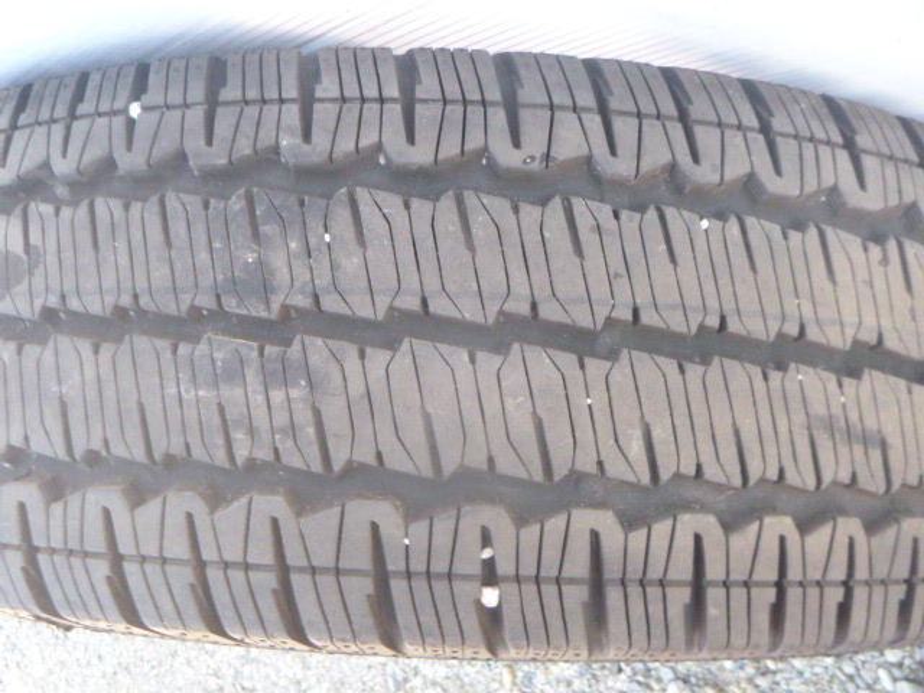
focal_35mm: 38
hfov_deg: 49.0
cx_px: 462
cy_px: 346
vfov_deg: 37.7
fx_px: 1014
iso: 800
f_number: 4.5
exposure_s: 1/60
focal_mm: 6.8
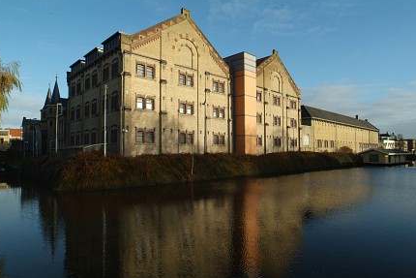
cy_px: 140
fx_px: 254
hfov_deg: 78.6
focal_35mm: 22
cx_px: 203
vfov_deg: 57.3
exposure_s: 1/250
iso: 400
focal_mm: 14
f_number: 9.5
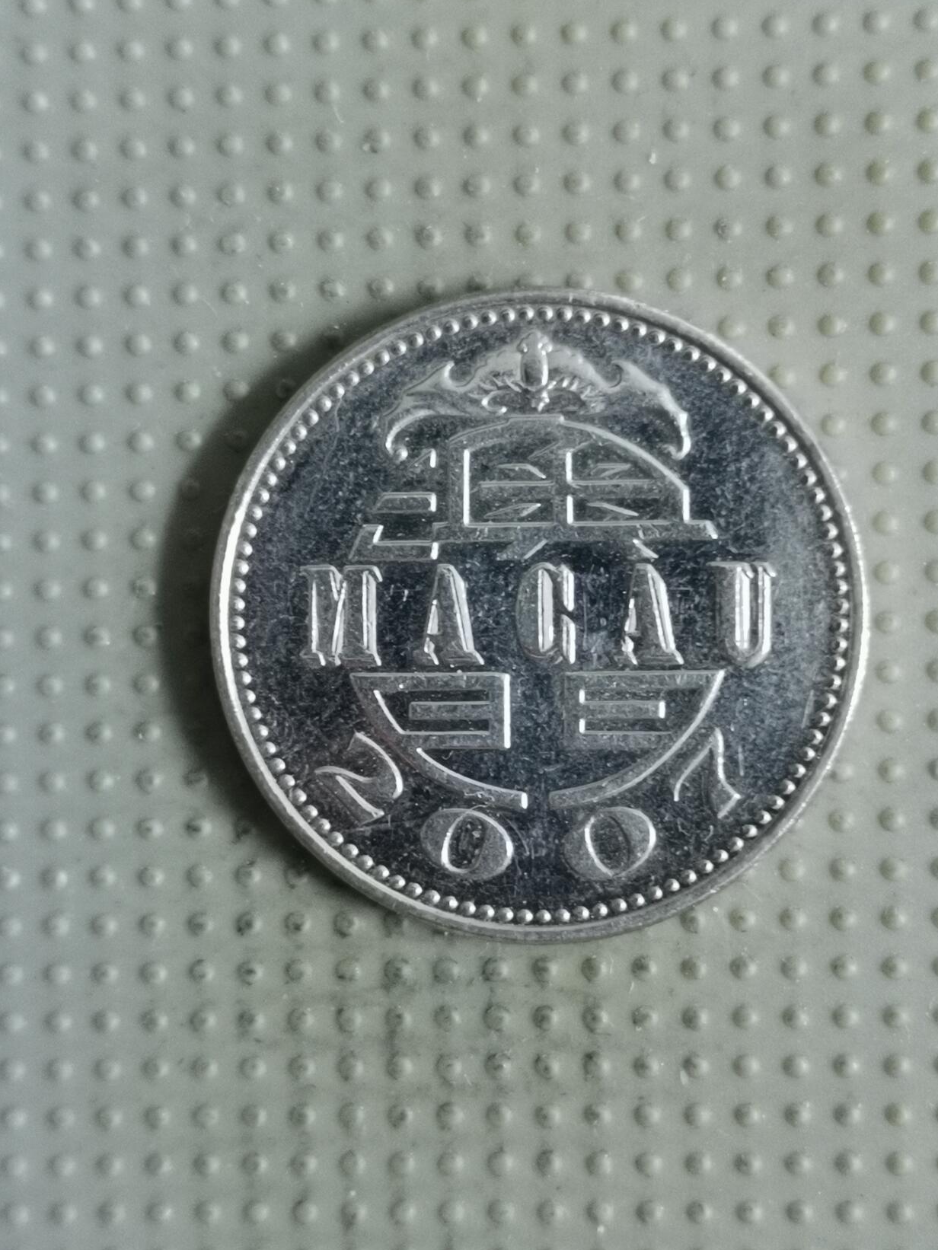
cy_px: 654
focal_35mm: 57
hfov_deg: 25.7
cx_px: 501
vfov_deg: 33.8
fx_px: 2059
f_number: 1.8
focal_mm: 4.75
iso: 500
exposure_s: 1/25.7
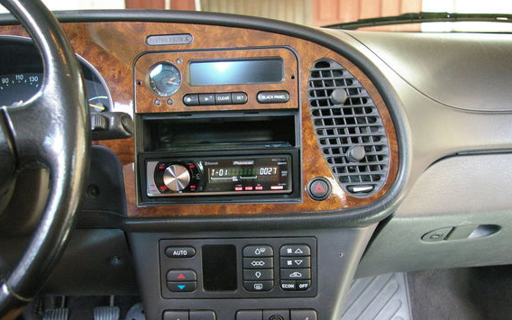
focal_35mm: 31
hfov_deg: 61.2
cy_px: 171
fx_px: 433
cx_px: 242
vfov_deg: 40.6
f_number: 3.5
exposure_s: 1/30
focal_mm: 18
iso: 1600
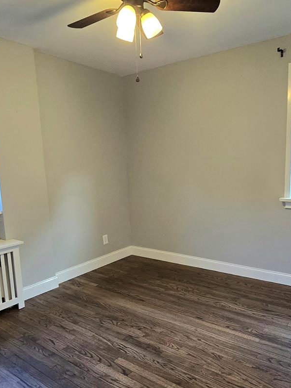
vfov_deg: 68.9
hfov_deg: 54.9
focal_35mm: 25
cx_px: 150
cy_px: 225
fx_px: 280
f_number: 2.2
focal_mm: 2.2
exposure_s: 1/60.2
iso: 200
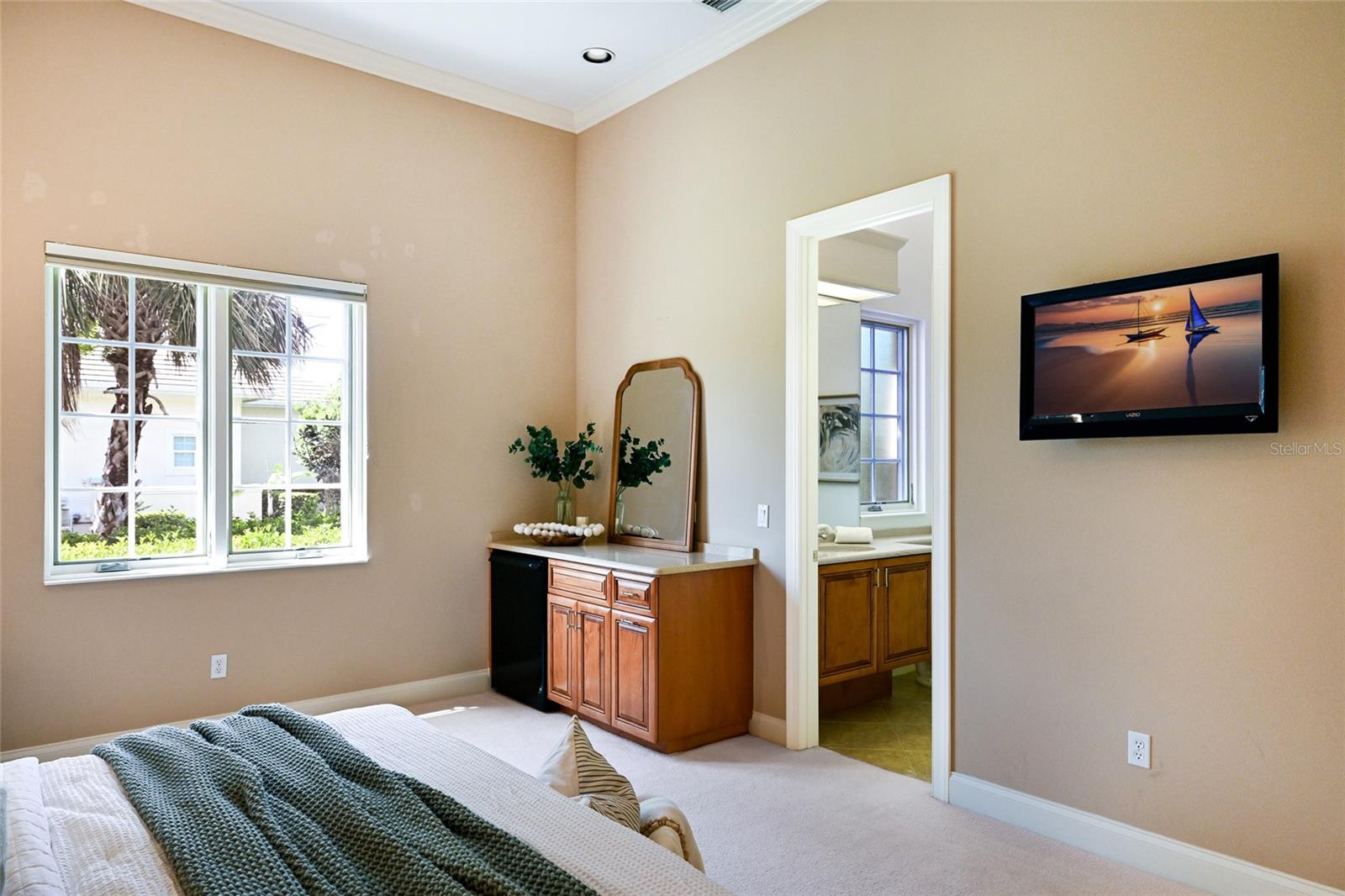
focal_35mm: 22
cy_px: 448
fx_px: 822
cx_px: 672
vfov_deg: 57.2
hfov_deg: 78.6
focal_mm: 22
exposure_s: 1/30
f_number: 8
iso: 800
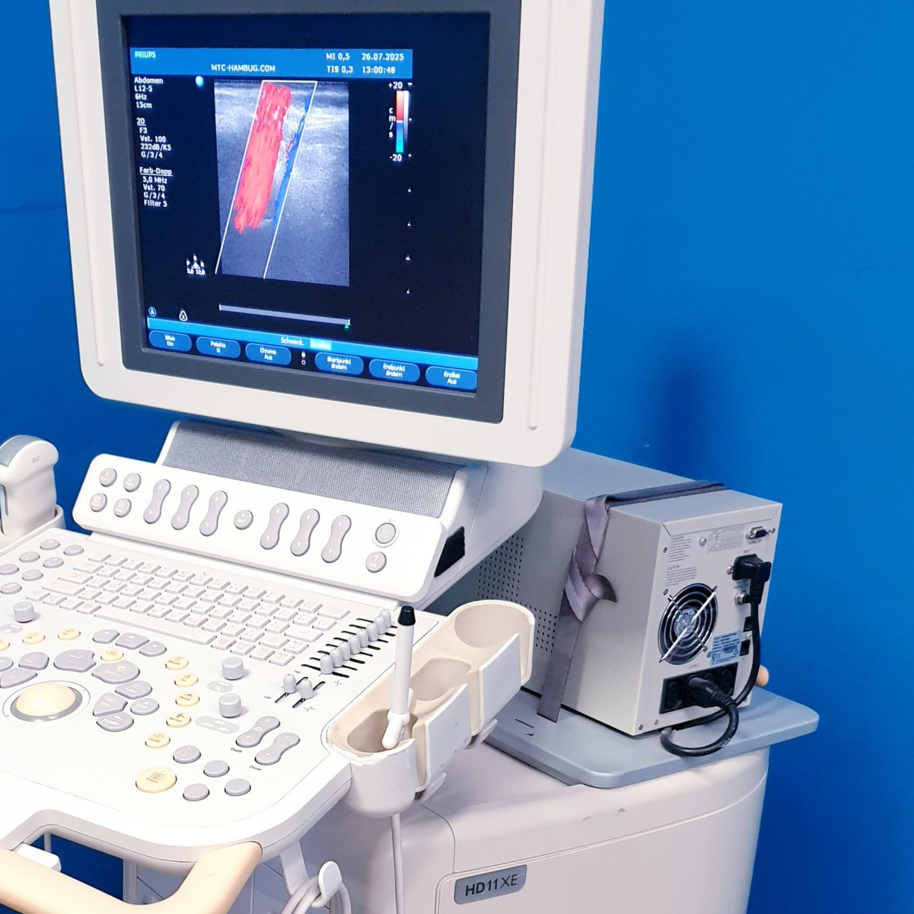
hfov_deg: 35.1
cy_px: 723
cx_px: 313
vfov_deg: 34.3
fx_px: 1434
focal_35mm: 48
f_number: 1.5
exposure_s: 1/50
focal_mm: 4.3
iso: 250
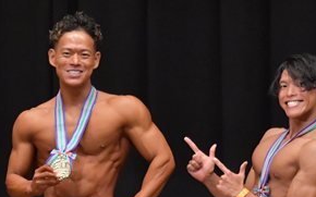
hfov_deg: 3.4
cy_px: 246
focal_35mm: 612
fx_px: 5269
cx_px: 87
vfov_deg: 2.1
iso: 6400
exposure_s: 1/400
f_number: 5.6
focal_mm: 150
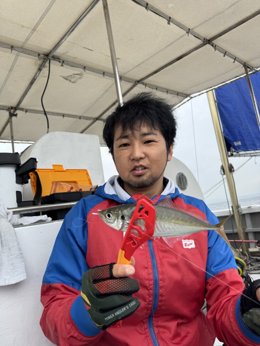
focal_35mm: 24
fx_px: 240
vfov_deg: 71.6
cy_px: 173
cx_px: 130
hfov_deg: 56.8
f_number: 1.78
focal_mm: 6.76
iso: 80
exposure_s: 1/1395
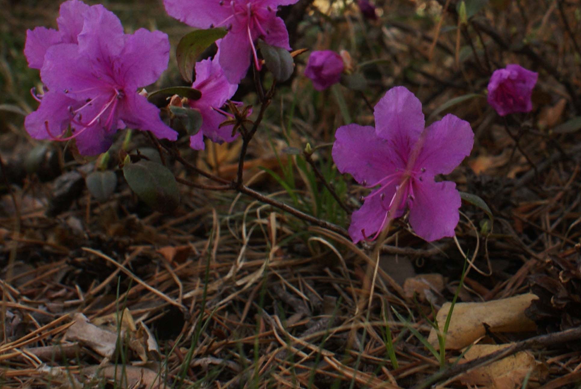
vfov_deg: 22.1
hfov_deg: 31.4
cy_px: 38
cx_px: 552
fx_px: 969
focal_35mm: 60
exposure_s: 1/50
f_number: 6.3
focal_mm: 20
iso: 100
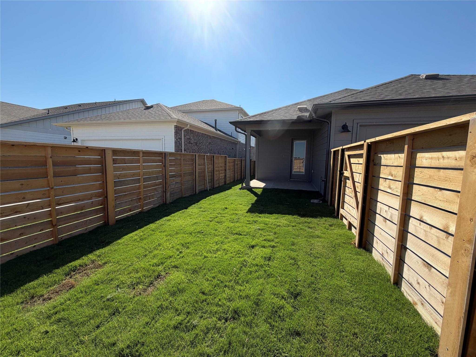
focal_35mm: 14
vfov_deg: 85.7
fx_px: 193
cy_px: 178
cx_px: 238
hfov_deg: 102.1
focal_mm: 2.22
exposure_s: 1/928
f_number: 2.2
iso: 20
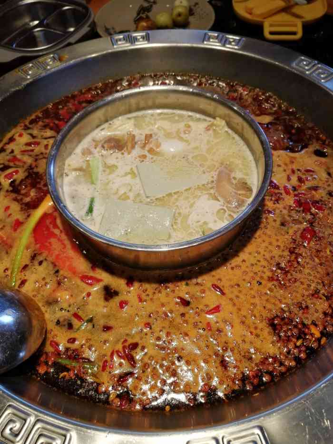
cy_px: 222
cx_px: 166
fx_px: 346
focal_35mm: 27
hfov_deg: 51.4
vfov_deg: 65.3
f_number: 1.8
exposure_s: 1/120
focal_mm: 3.62
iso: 80
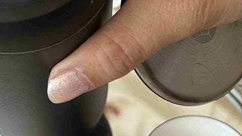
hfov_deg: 25.3
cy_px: 37
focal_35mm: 84
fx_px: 539
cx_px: 102
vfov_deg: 14.4
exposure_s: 1/60
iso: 250
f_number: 1.5
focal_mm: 5.7
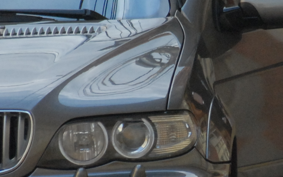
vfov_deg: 0.9
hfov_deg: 1.5
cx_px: 228
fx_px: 10921
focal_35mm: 1416
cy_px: 104
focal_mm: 240
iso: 1000
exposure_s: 1/500
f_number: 11
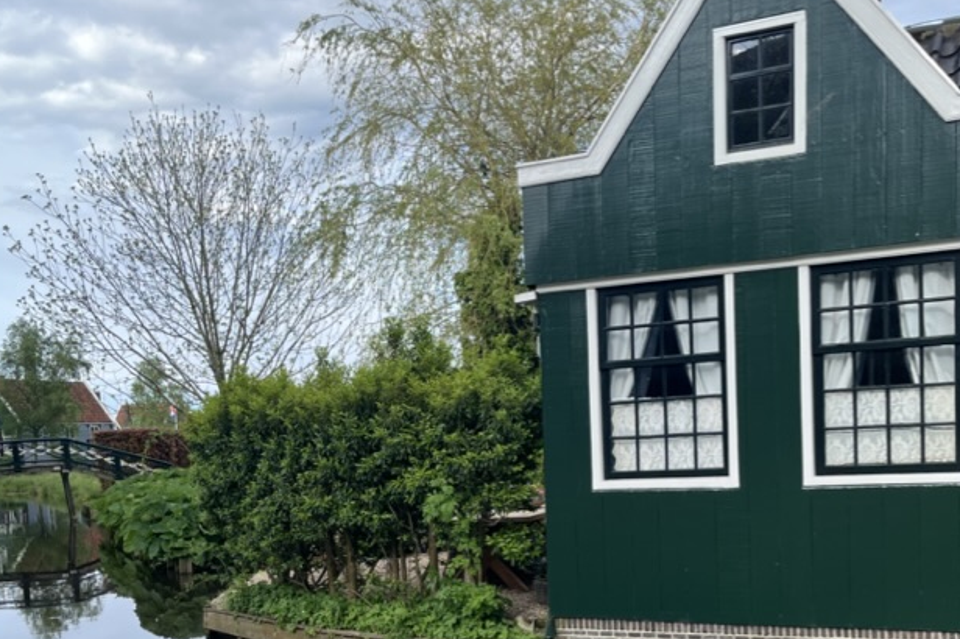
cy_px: 535
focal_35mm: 45
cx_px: 403
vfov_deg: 29.0
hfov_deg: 43.5
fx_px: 1199
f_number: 1.6
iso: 50
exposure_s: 1/1266
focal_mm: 5.1
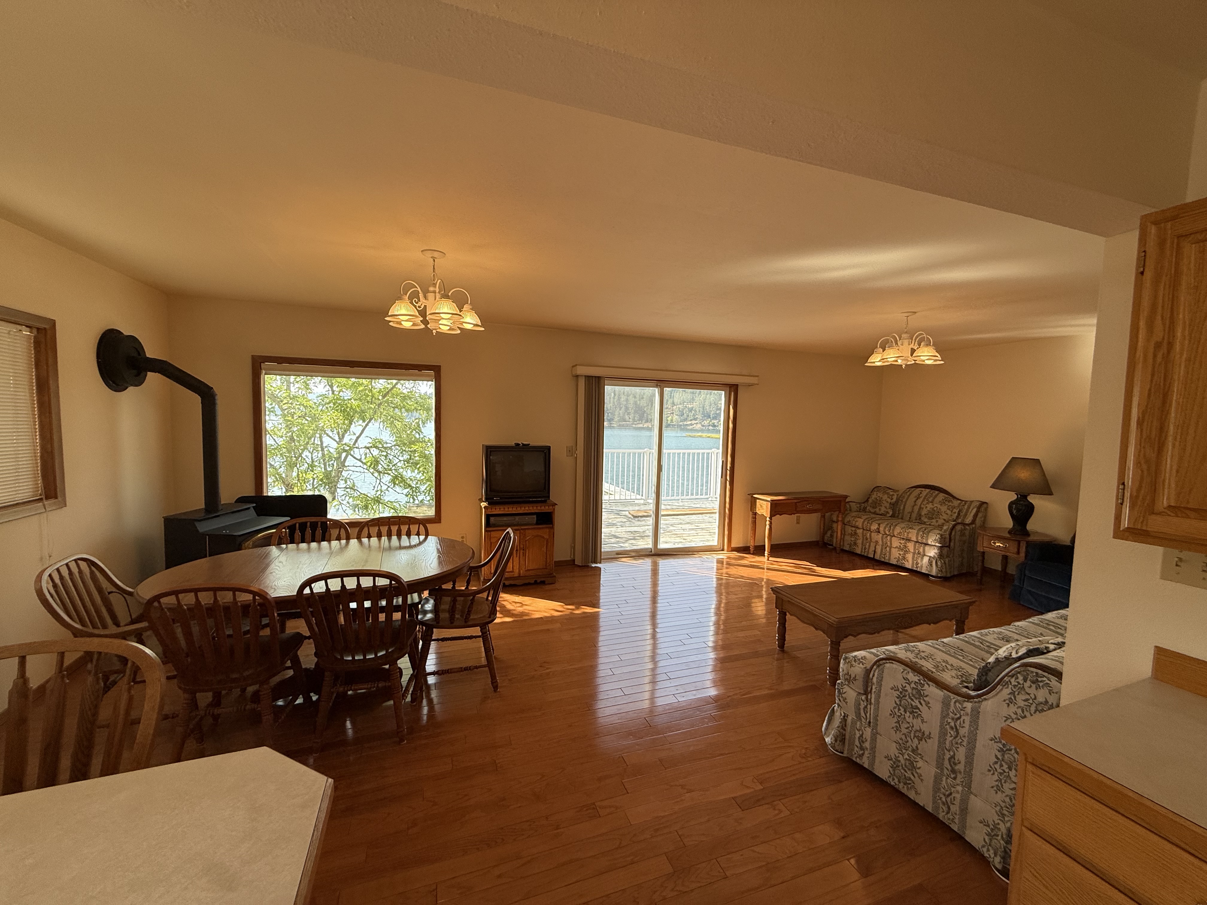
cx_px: 604
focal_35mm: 14
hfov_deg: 102.1
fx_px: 488
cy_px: 452
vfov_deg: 85.7
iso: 64
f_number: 2.2
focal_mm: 2.22
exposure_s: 1/344
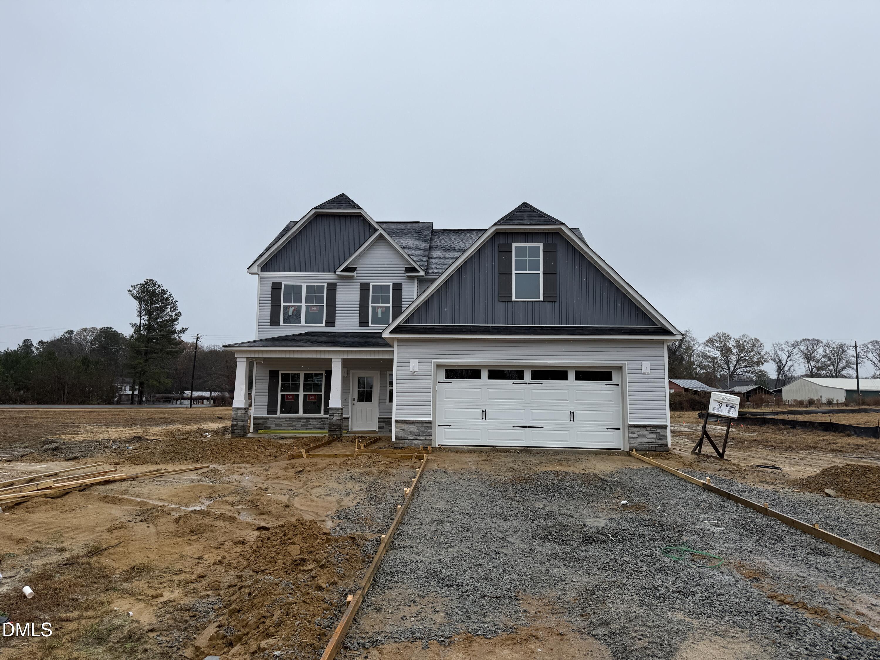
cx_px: 440
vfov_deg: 56.8
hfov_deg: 71.6
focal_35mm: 24
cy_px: 330
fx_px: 610
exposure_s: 1/3425
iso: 80
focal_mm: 6.76
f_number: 1.78
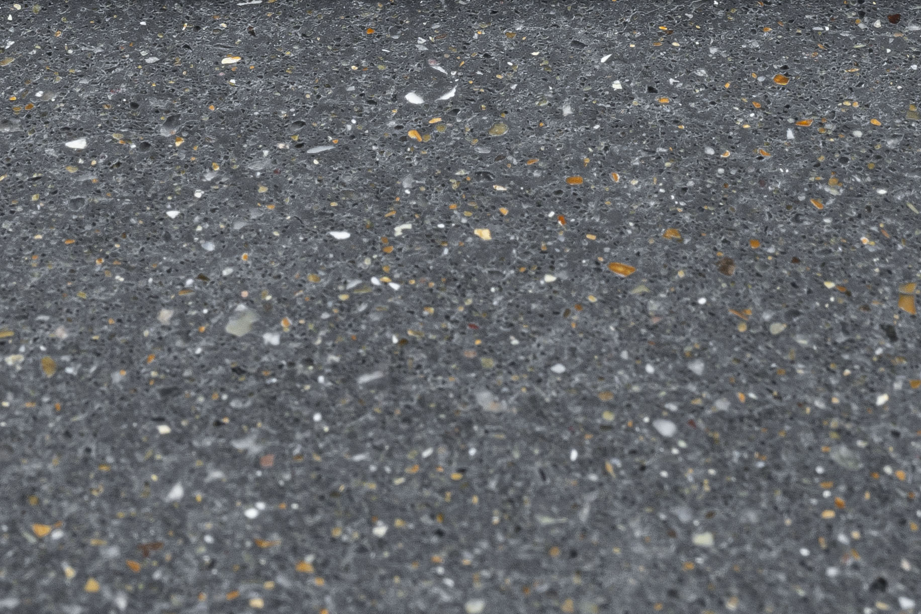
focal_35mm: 155
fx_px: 3965
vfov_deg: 8.3
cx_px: 382
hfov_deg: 13.2
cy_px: -705
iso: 100
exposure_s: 5
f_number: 16
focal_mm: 35
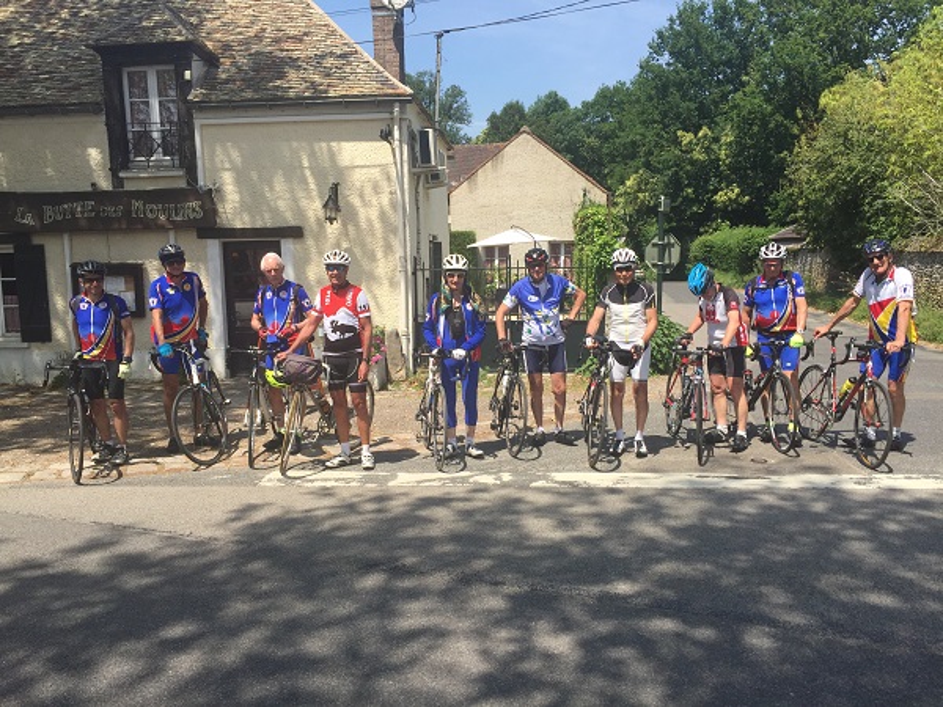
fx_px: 790
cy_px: 354
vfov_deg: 48.2
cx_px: 472
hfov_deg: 61.7
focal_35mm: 29
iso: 32
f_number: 2.2
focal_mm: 4.15
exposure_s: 1/1582
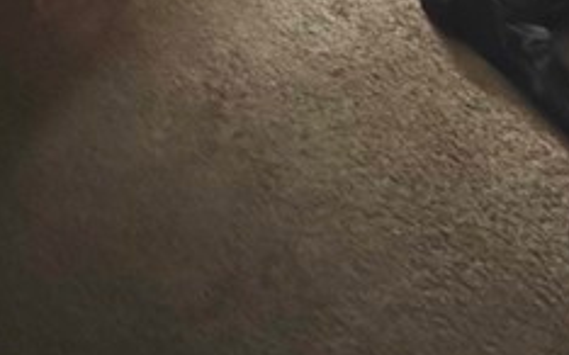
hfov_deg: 31.5
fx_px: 1007
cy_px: -474
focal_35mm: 65
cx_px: 331
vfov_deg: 14.3
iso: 1250
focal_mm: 2.22
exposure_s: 1/30
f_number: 2.2
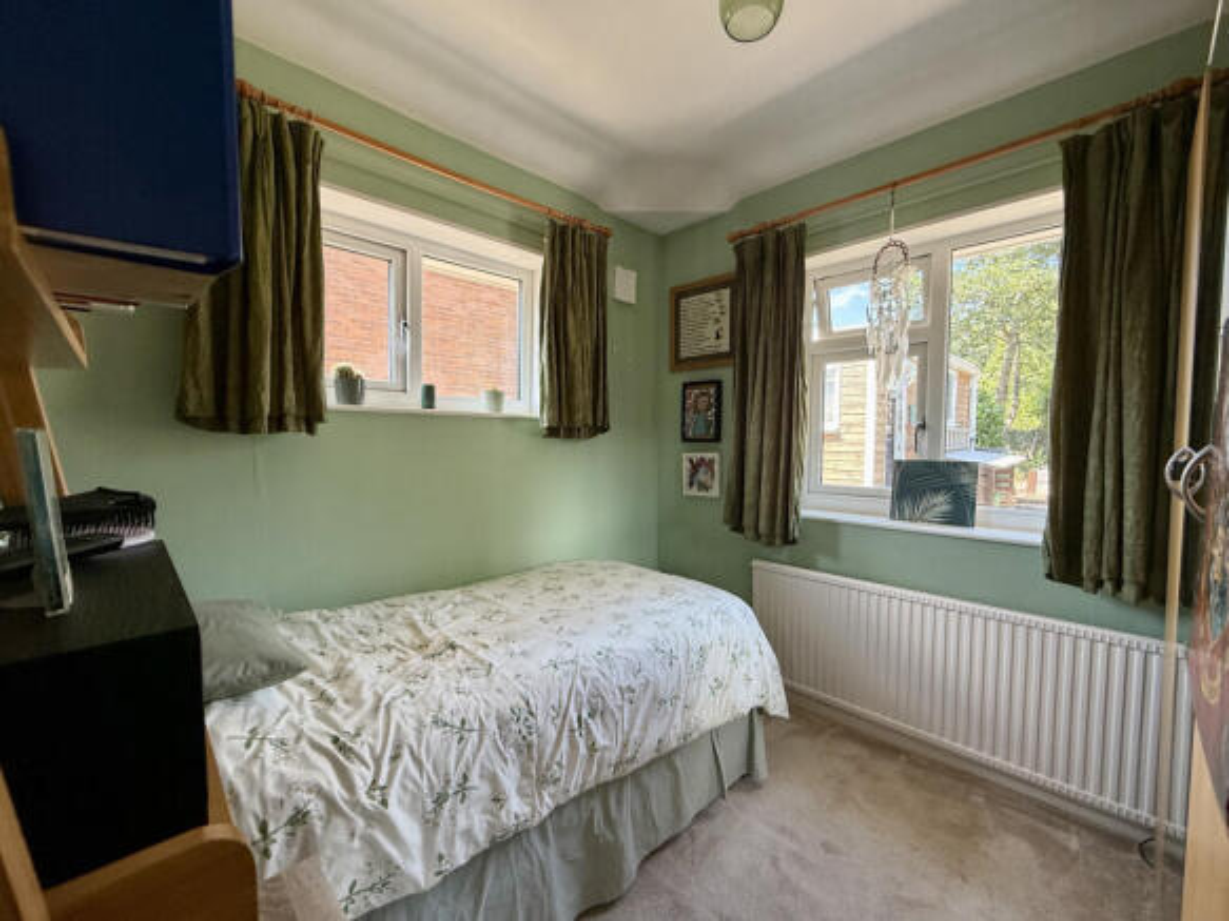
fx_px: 497
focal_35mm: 14
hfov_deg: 102.1
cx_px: 614
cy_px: 460
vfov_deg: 85.7
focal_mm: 2.22
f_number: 2.2
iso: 100
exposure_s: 1/99
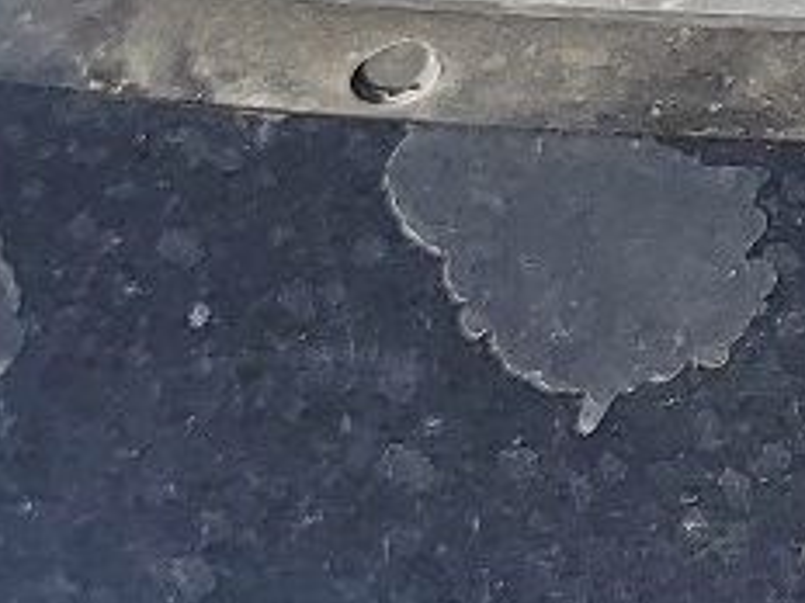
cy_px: -1002
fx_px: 4163
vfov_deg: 7.6
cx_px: 1544
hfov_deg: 10.3
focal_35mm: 179
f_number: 1.5
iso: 50
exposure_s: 1/1429
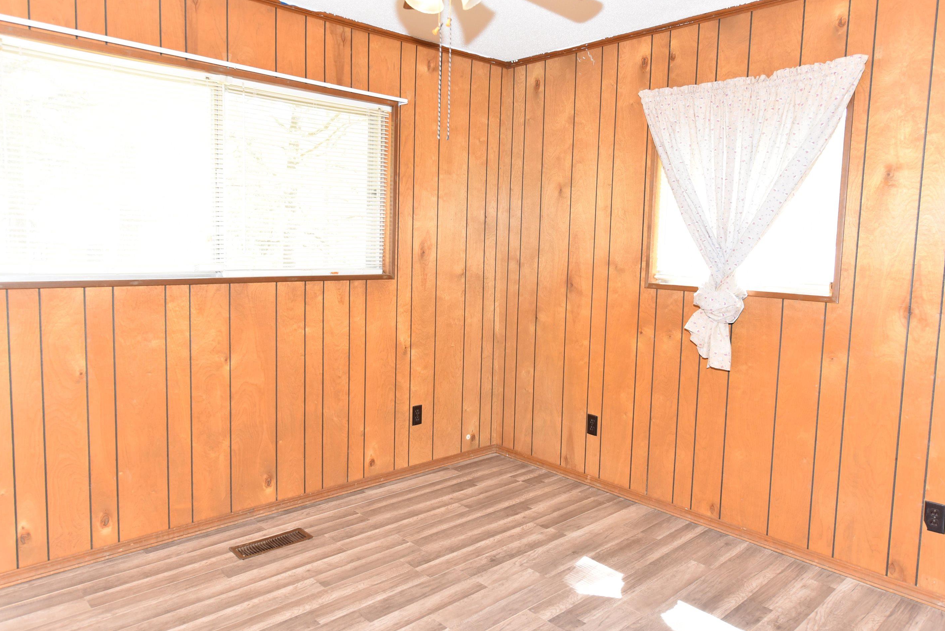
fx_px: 683
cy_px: 302
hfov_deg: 69.4
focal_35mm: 26
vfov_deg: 49.6
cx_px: 472
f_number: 4.5
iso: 800
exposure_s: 1/80
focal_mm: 24
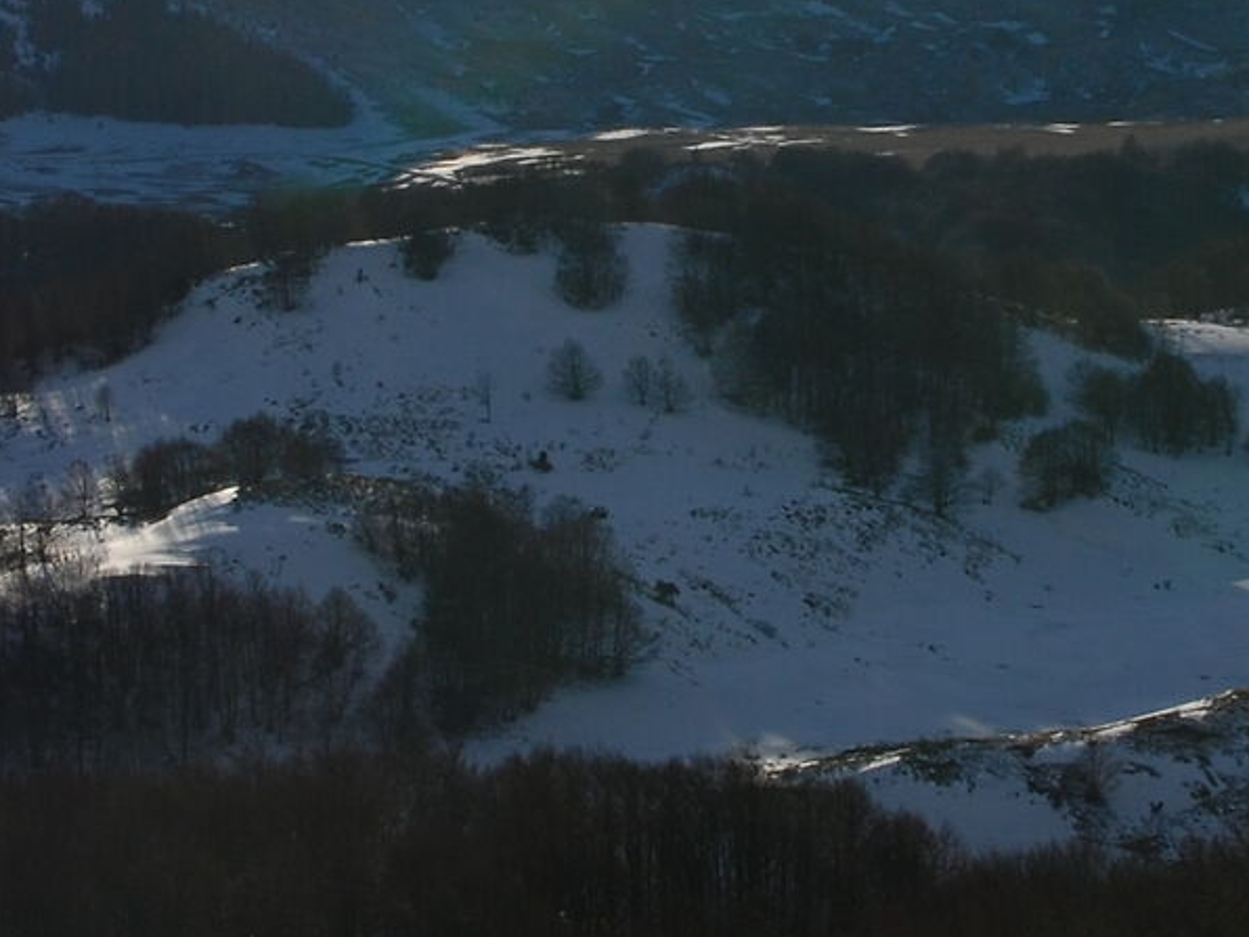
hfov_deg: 15.4
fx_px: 4618
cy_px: 112
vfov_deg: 11.5
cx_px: 865
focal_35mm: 128
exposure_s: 1/400
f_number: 9
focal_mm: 22
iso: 100
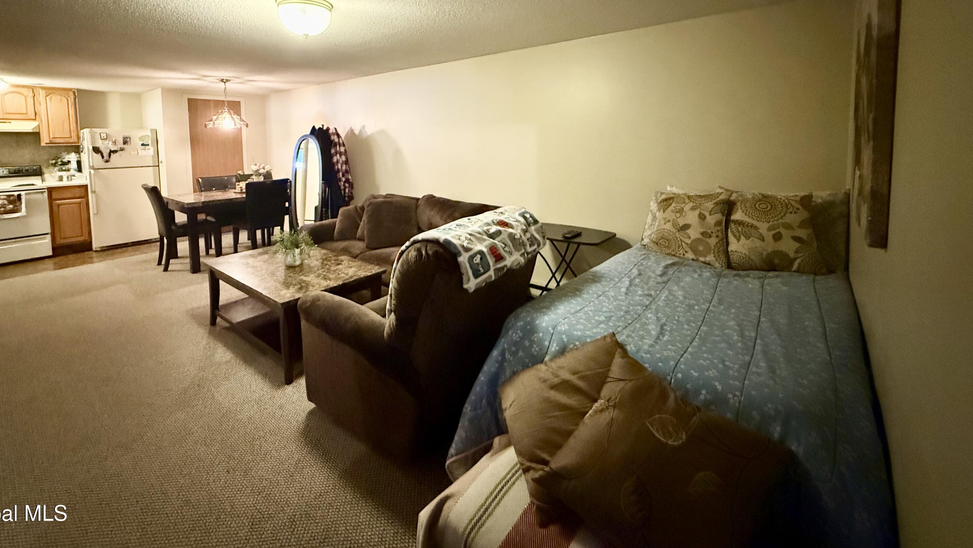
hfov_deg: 99.3
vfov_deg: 64.6
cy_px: 165
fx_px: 413
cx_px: 464
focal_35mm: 16
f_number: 2.2
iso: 1250
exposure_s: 1/40
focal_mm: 2.22
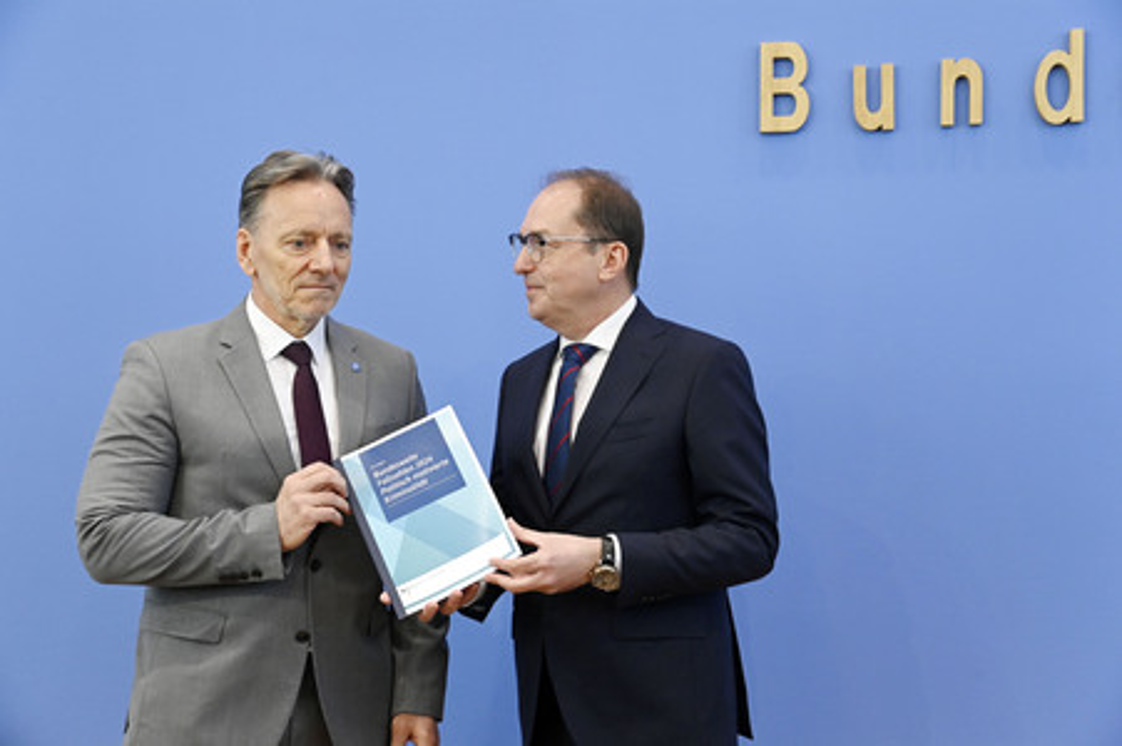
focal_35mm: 50
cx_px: 561
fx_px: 1557
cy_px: 373
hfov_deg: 39.6
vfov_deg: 27.0
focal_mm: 50
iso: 4000
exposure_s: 1/800
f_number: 4.5
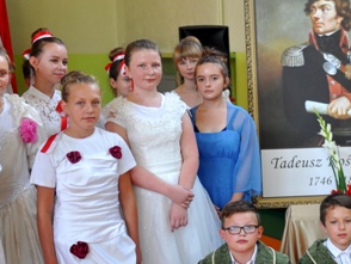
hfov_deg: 25.2
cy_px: 168
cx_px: 312
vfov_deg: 19.6
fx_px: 761
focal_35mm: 75
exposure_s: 1/60
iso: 500
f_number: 4
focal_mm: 26
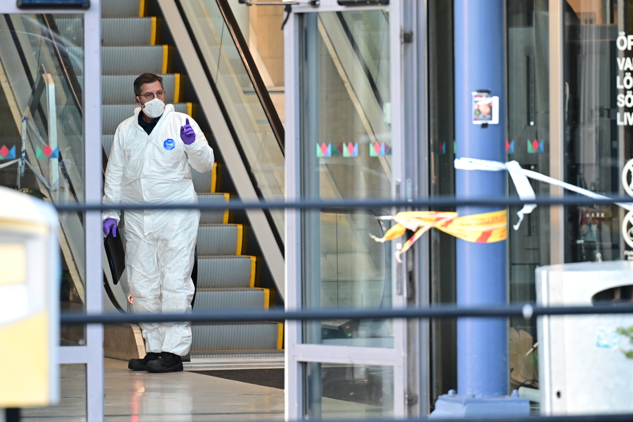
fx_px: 5272
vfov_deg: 4.6
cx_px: 316
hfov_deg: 6.9
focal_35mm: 300
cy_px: 211
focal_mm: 200
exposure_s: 1/800
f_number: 3.2
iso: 2800
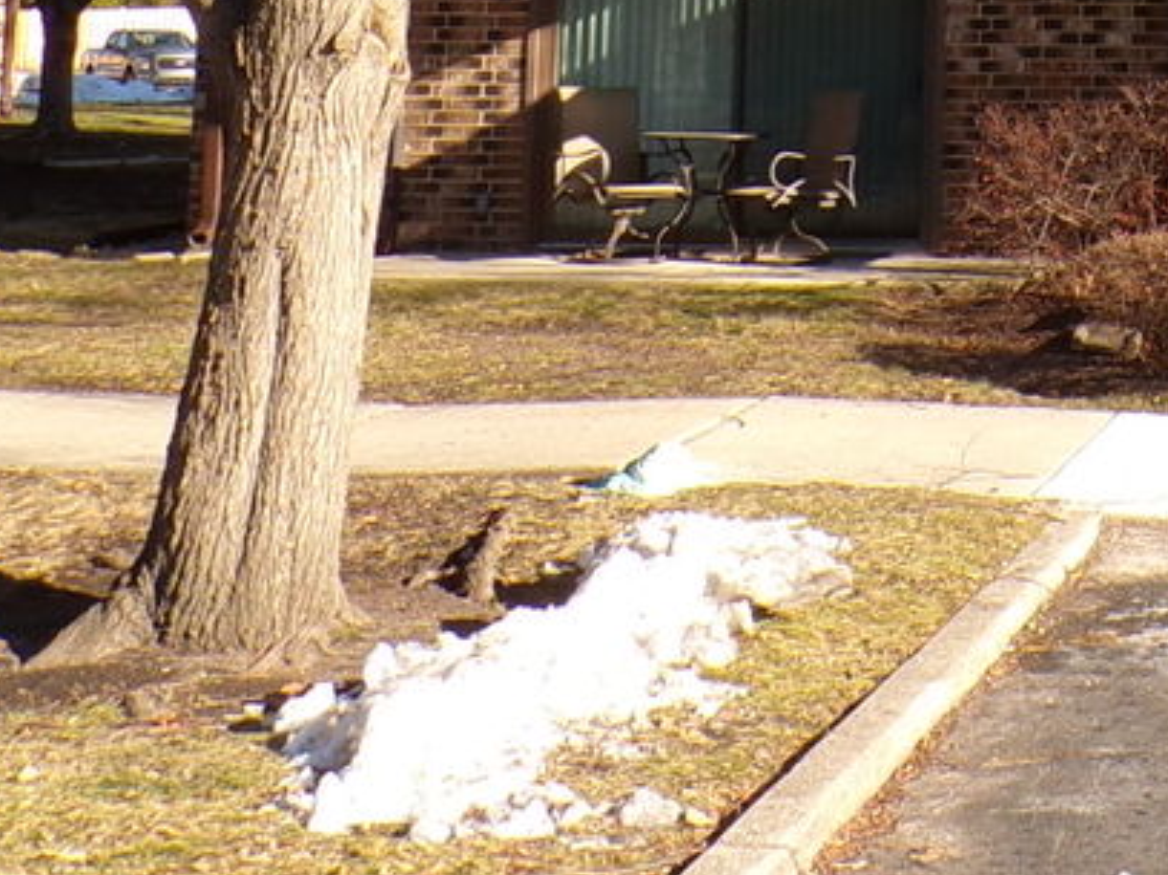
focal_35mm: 85
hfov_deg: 21.1
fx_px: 2867
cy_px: -304
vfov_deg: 16.3
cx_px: 1475
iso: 100
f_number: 4.4
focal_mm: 4.3
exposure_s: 1/300
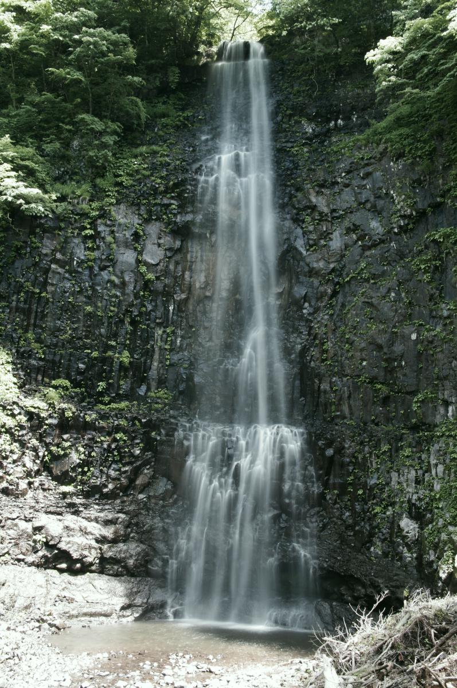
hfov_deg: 42.2
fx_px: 592
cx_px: 228
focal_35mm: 31
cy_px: 344
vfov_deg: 60.3
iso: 200
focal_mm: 21
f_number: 20
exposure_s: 1/2.5
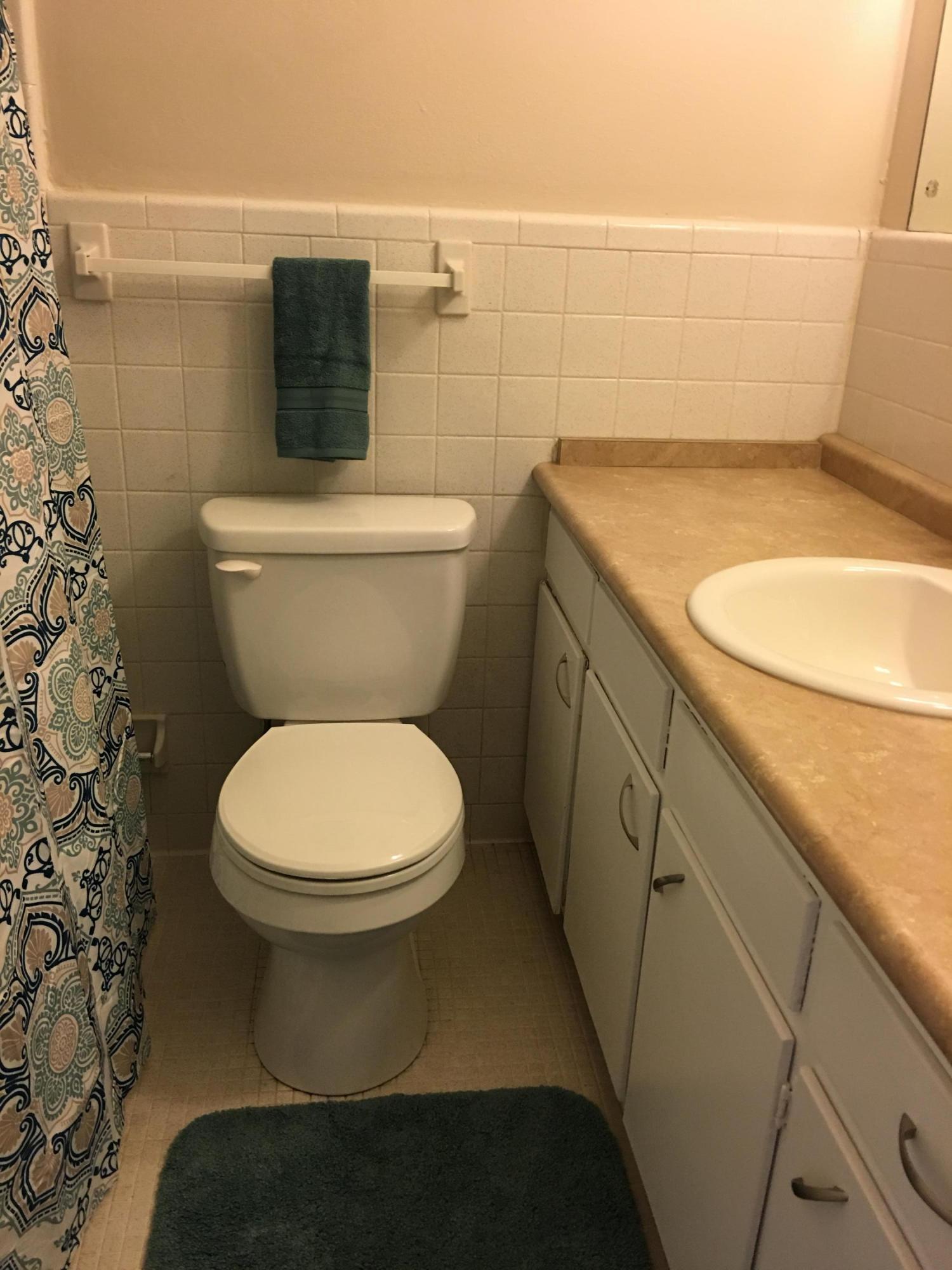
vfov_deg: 61.7
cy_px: 635
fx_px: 1063
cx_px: 476
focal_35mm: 29
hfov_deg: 48.2
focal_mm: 4.15
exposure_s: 1/15
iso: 50
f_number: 2.2
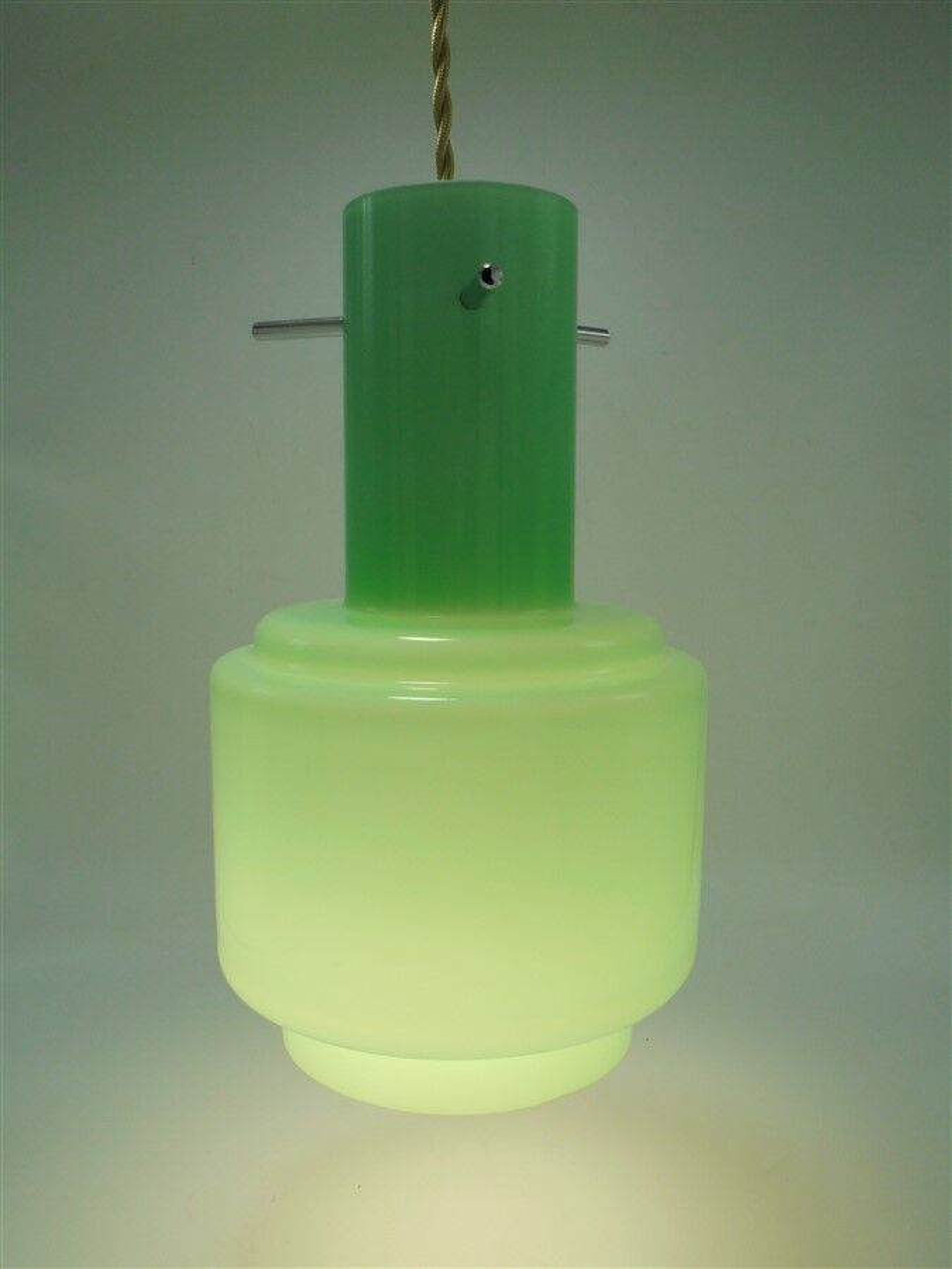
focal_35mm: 29
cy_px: 634
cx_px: 476
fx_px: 1063
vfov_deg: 61.7
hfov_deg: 48.2
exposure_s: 1/320
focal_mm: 5.3
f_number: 3.7
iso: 100
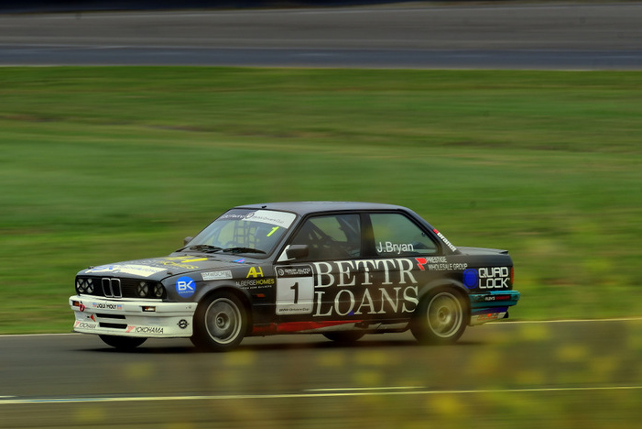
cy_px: 225
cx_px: 288
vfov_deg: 1.9
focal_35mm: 719
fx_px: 12827
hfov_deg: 2.9
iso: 200
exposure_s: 1/100
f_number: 13
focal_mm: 420
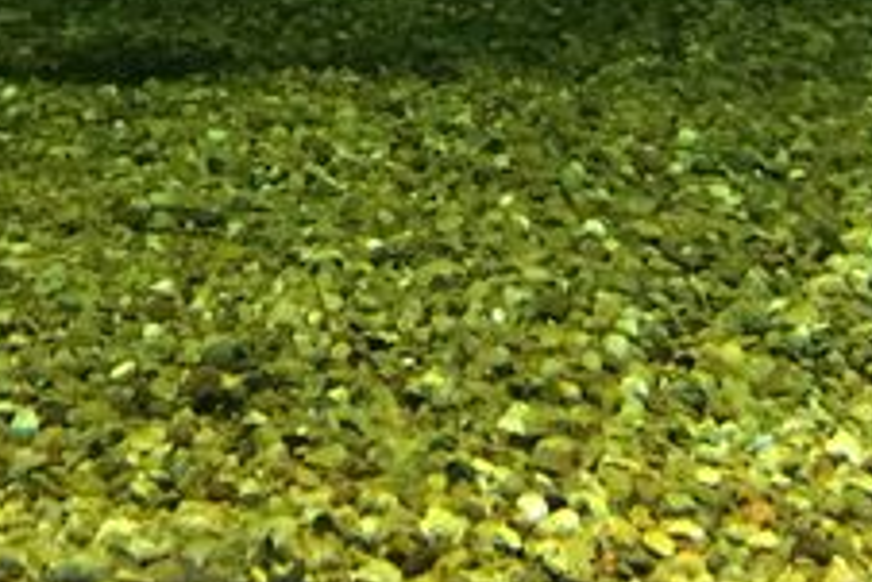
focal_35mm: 103
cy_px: -12
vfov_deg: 13.1
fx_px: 2496
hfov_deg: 19.8
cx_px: 309
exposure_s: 1/5
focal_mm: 3.99
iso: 100
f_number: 1.8
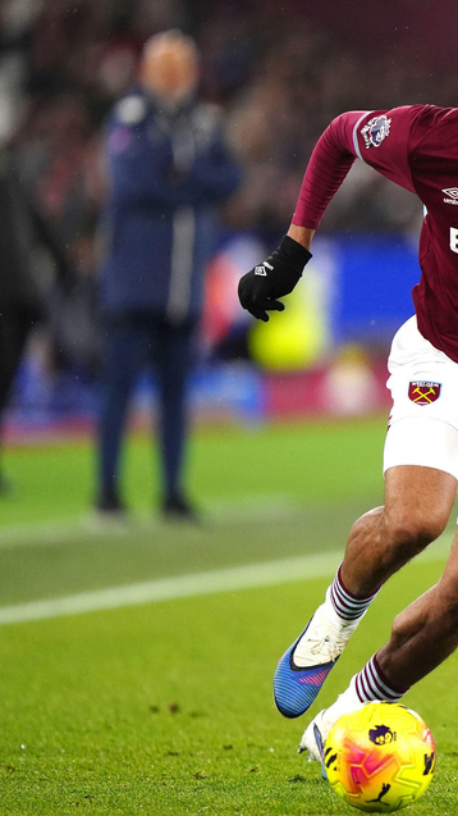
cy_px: 390
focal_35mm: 674
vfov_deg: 3.2
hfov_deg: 1.8
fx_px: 14561
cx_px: 641
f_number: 2.8
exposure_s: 1/2000
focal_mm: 400
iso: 2500
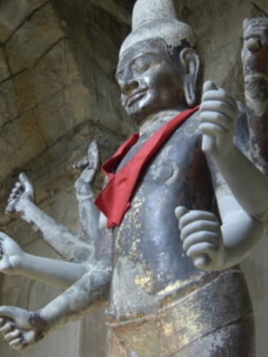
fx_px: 557
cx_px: 157
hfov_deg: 27.0
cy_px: 177
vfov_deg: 35.5
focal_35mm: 54
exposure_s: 1/30
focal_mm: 24
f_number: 3.5
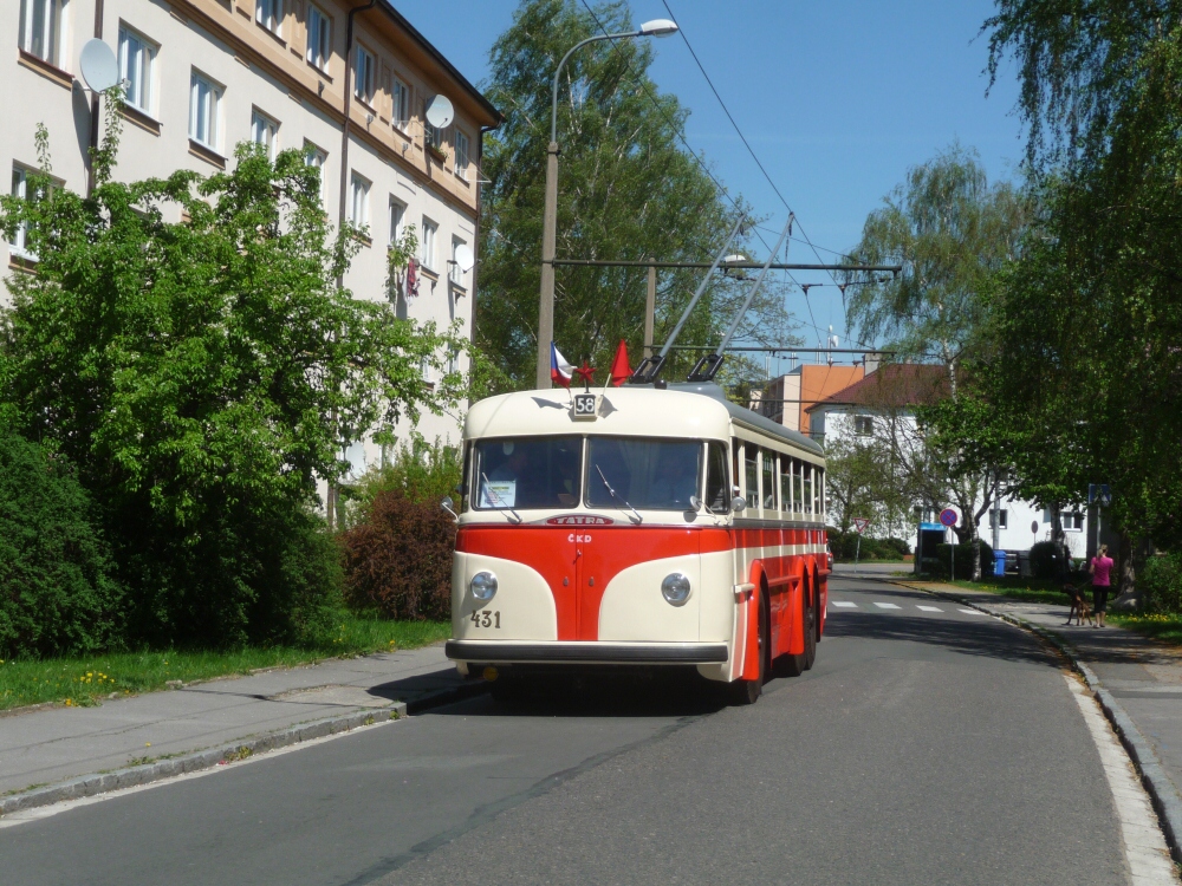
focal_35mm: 67
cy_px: 443
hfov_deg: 29.0
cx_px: 591
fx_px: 2288
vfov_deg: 21.9
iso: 100
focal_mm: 11.3
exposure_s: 1/800
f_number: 4.5
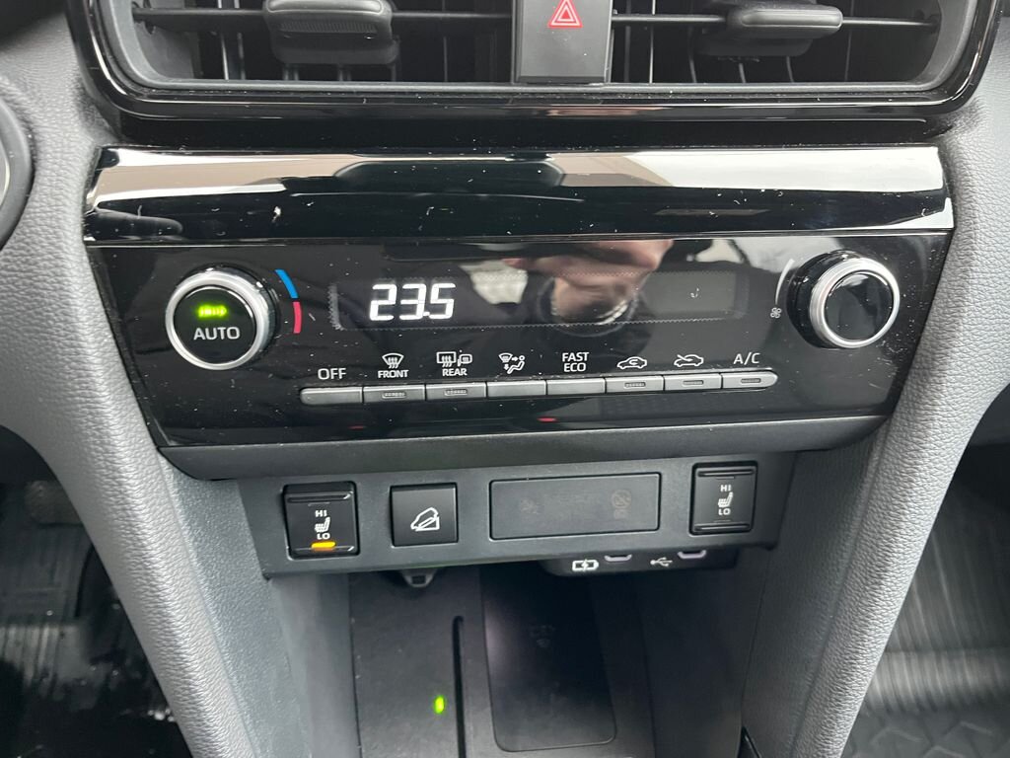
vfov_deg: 53.1
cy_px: 379
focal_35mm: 26
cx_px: 505
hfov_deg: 67.3
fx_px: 759
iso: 500
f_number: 1.6
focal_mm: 5.1
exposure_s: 1/48
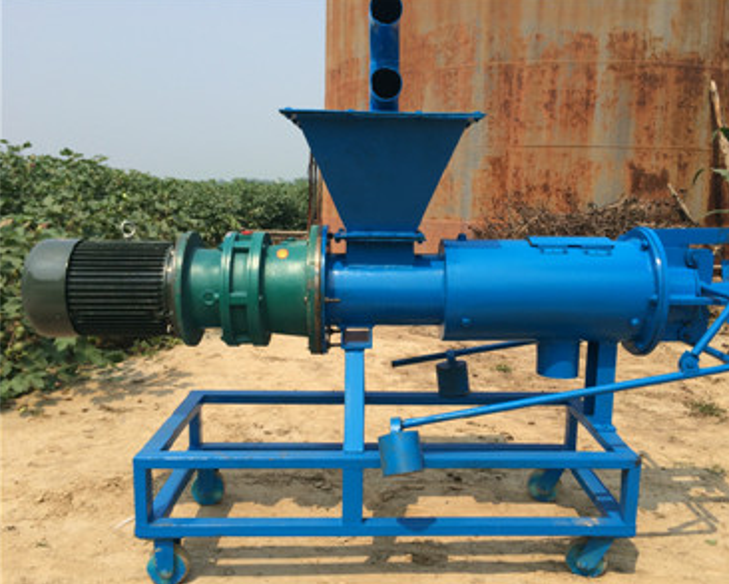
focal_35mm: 32
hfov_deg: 55.6
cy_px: 293
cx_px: 396
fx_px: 691
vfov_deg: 45.8
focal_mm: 4.12
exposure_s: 1/1953
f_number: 2.2
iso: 32
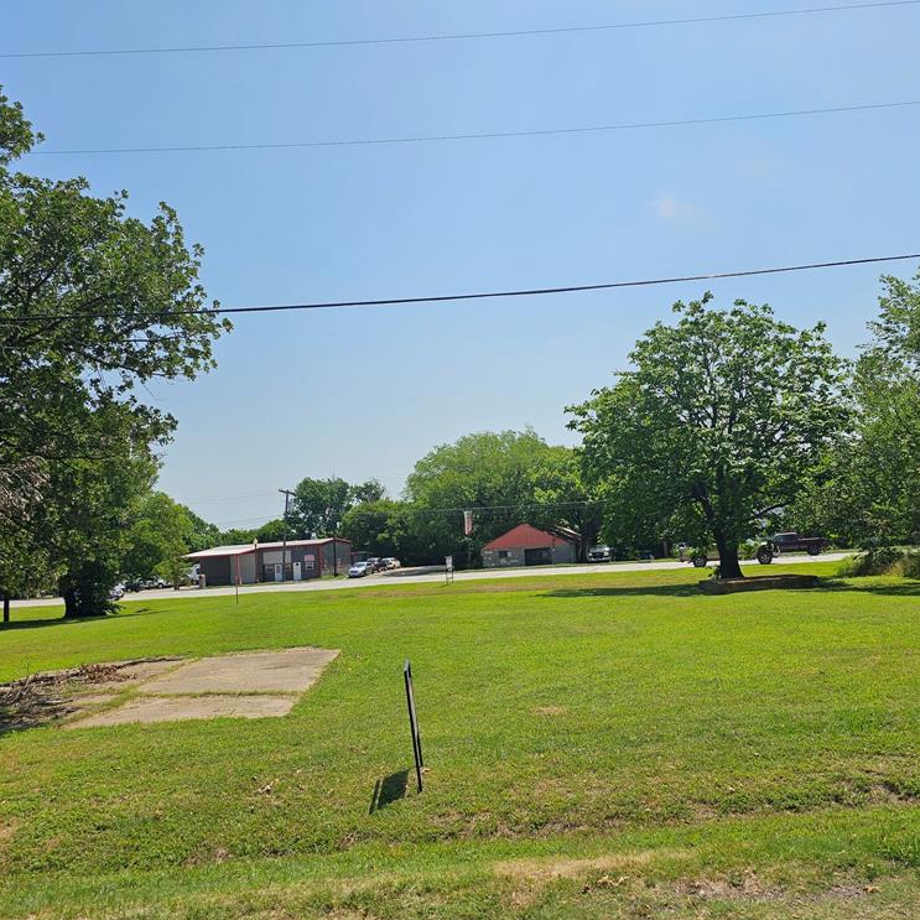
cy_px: 456
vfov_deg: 57.3
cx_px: 497
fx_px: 842
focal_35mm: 28
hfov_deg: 57.2
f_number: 1.7
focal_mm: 6.3
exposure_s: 1/1593
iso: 10
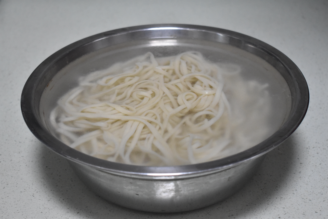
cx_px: 164
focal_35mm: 68
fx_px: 615
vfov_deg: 20.2
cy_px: 110
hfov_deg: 29.9
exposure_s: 1/80
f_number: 5
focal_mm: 45
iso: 4000
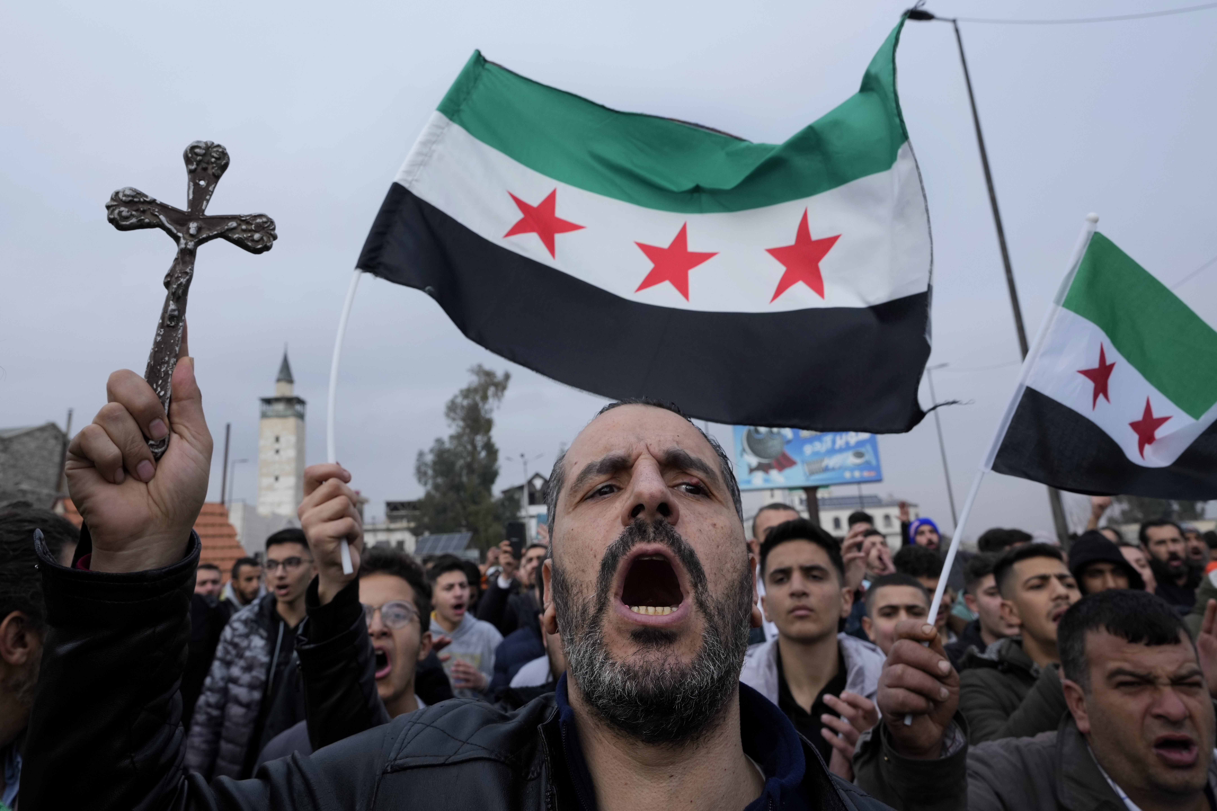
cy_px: 406
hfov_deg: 81.2
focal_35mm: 21
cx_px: 608
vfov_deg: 59.5
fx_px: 710
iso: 500
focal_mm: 21
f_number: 7.1
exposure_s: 1/800
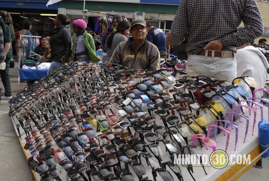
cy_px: 90
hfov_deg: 41.0
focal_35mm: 48
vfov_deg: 28.2
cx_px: 134
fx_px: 359
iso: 400
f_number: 7.1
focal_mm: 32
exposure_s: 1/400
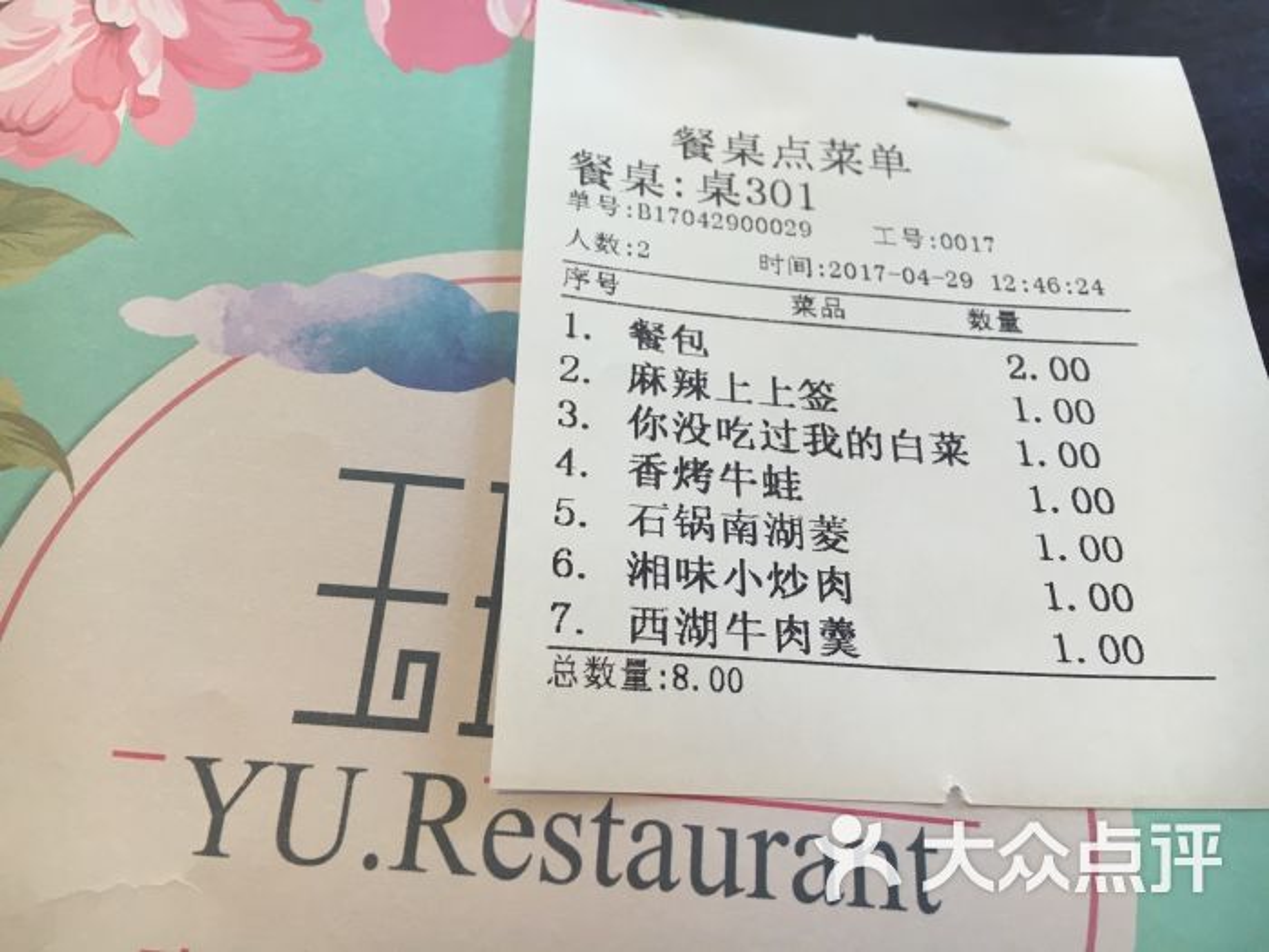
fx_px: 1063
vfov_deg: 48.2
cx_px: 634
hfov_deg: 61.7
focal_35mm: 29
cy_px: 476
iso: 64
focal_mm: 4.15
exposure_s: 1/33
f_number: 2.2
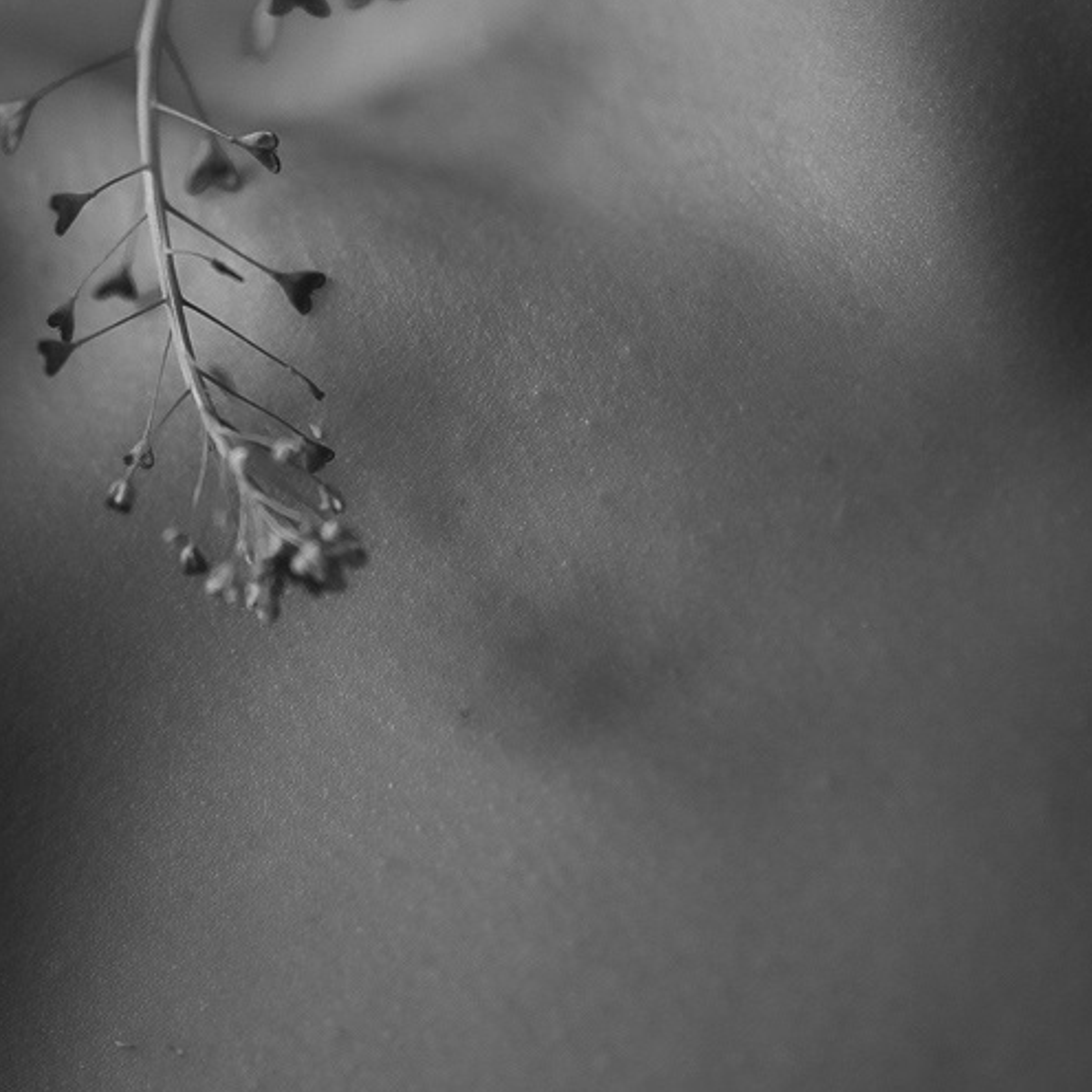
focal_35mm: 137
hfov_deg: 12.7
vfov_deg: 12.6
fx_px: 4890
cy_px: 32
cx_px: 471
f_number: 1.4
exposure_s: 1/125
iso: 320
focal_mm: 50
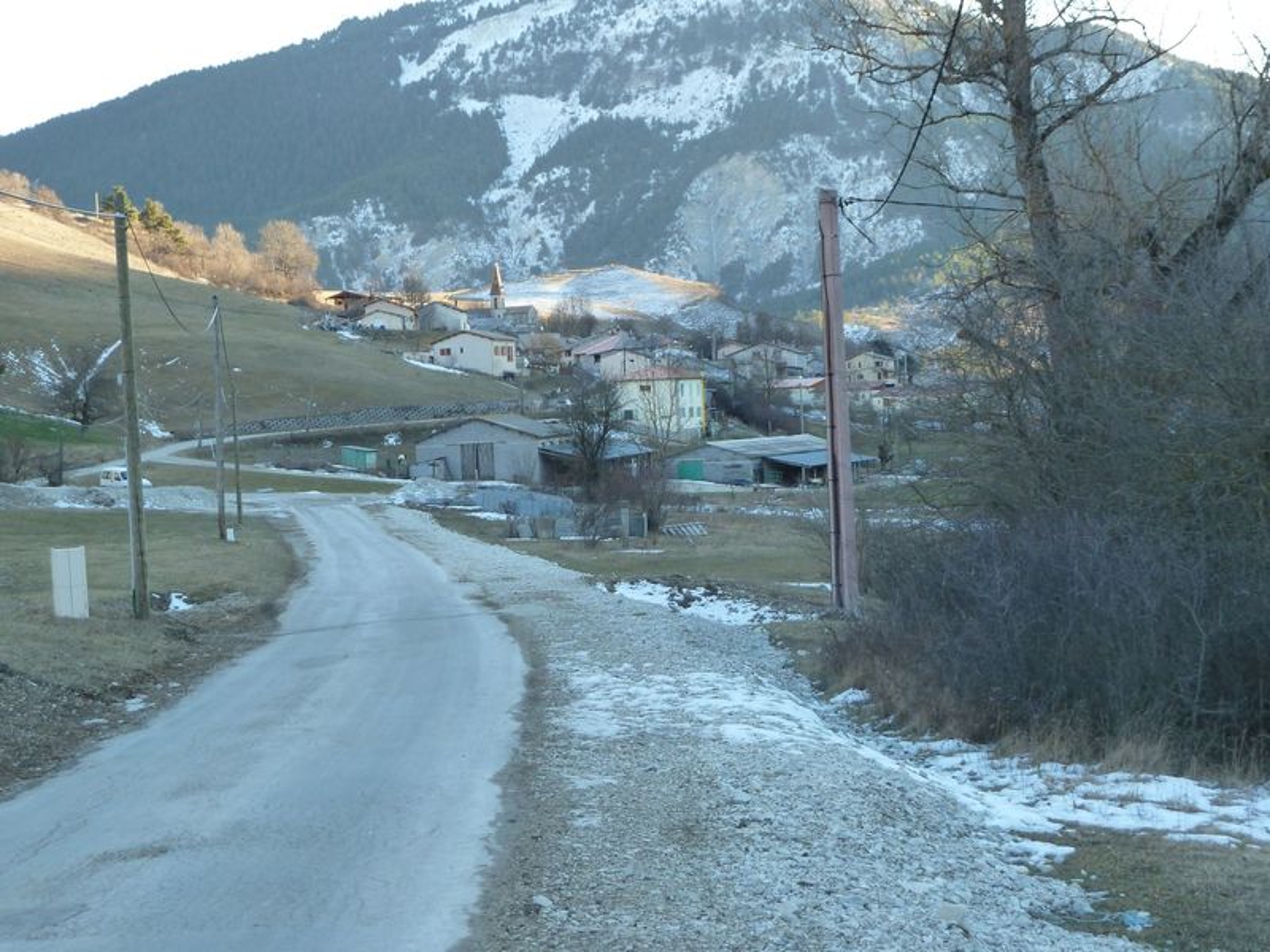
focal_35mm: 67
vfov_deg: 21.9
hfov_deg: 29.0
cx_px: 635
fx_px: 2458
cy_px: 476
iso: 125
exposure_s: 1/60
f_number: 4.1
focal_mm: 11
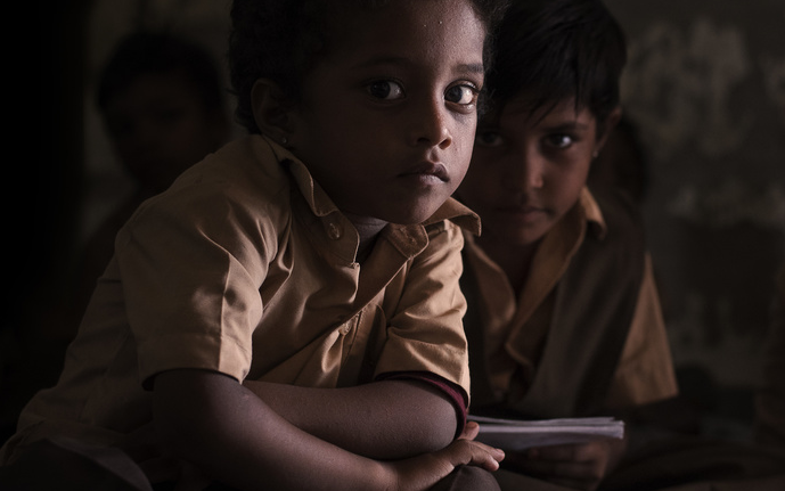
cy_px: 303
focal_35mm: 74
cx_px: 508
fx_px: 1584
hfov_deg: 27.7
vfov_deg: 17.6
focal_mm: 50
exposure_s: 1/640
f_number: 3.2
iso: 1000
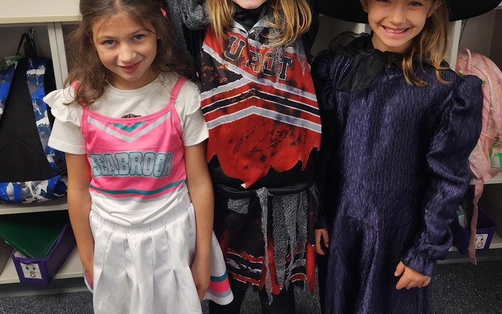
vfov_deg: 33.8
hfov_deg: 54.0
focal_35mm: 36
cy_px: 44
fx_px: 492
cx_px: 248
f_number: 1.8
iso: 200
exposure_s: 1/120
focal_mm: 5.4
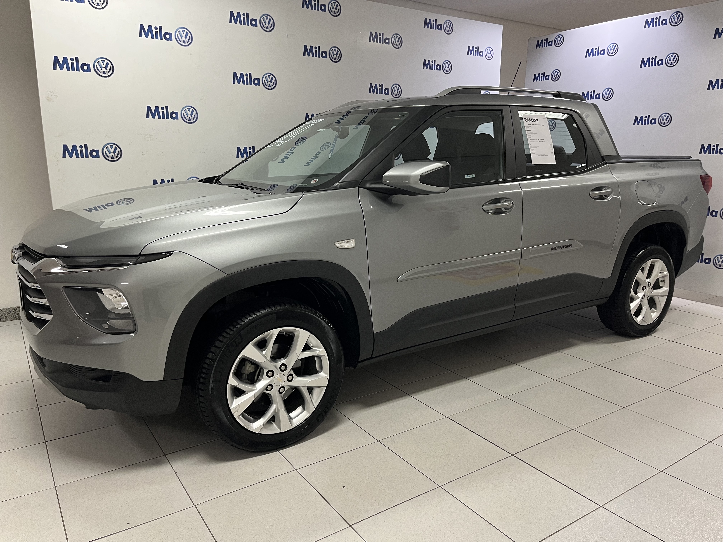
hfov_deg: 67.3
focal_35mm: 26
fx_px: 543
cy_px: 271
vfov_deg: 53.1
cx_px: 362
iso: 125
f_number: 1.6
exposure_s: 1/60
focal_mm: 5.1
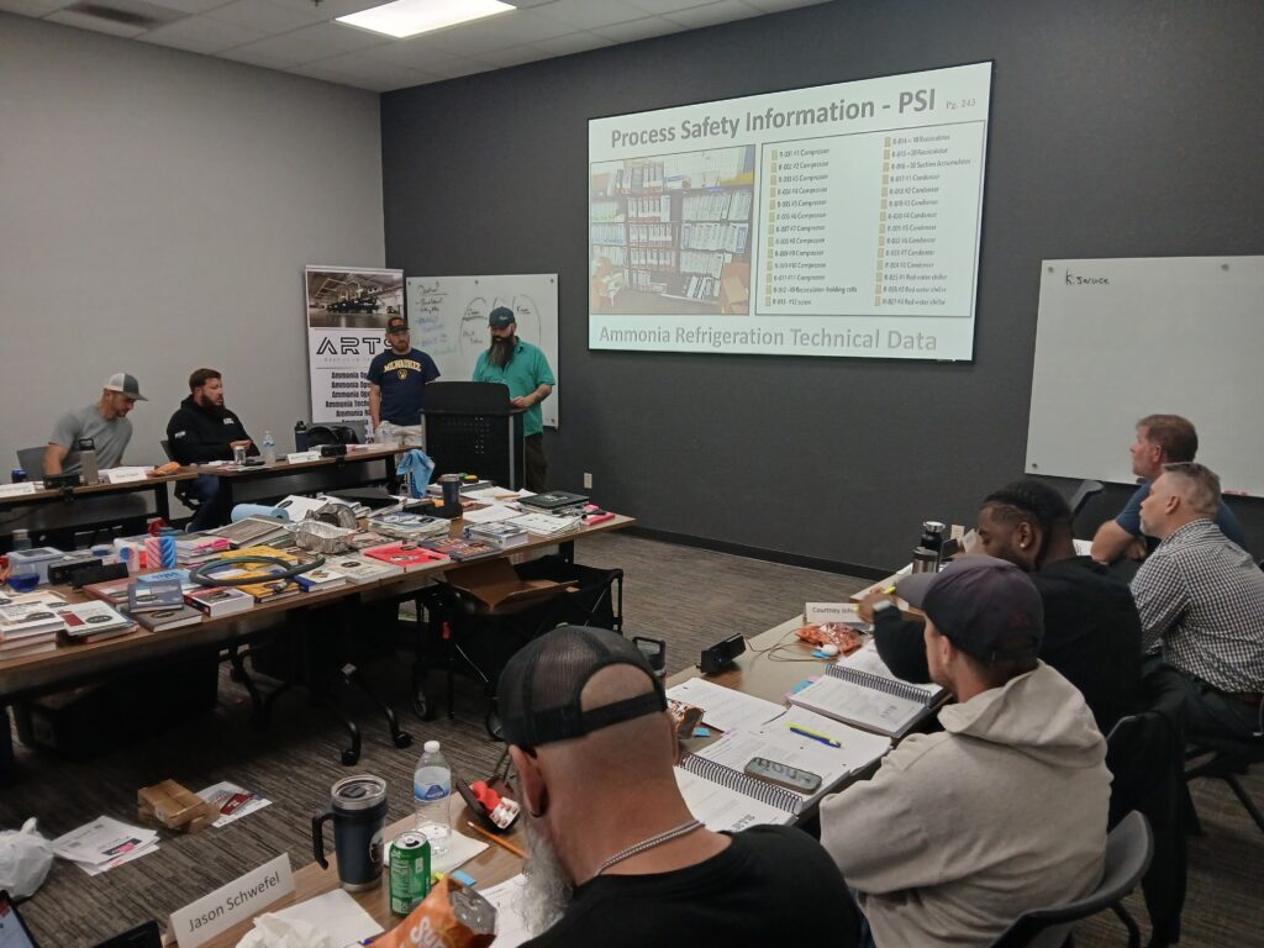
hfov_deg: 67.3
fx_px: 949
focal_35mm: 26
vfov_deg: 53.1
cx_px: 632
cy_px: 474
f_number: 1.8
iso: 125
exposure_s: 1/60
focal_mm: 3.98
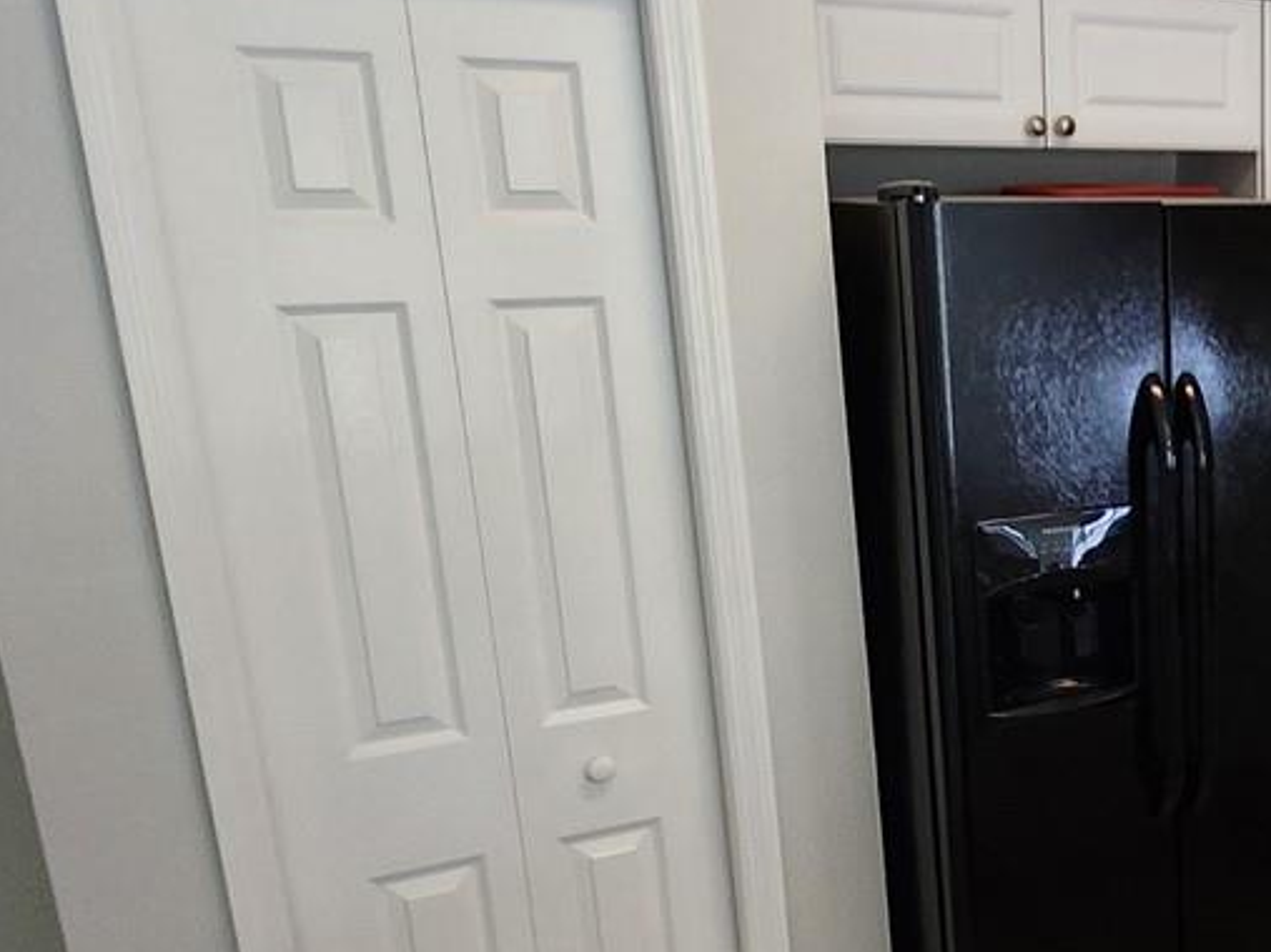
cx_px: 1319
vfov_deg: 34.9
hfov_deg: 39.4
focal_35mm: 41
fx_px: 1505
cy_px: 596
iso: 250
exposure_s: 1/60
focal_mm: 1.74
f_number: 2.2
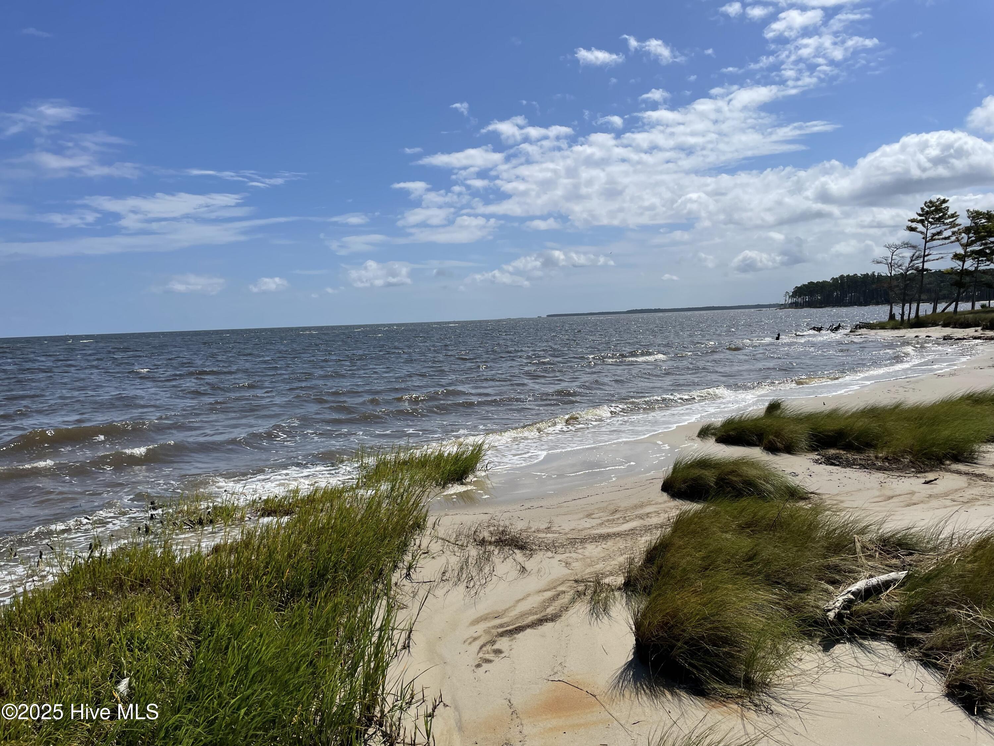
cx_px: 497
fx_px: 747
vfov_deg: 53.1
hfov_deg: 67.3
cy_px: 373
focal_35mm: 26
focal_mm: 4.2
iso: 32
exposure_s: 1/8403
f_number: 1.6
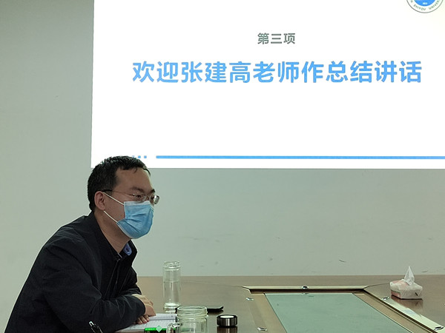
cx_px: 222
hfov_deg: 32.7
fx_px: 758
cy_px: 166
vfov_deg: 24.8
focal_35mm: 59
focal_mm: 5.52
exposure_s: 1/100
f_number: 1.9
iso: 1188
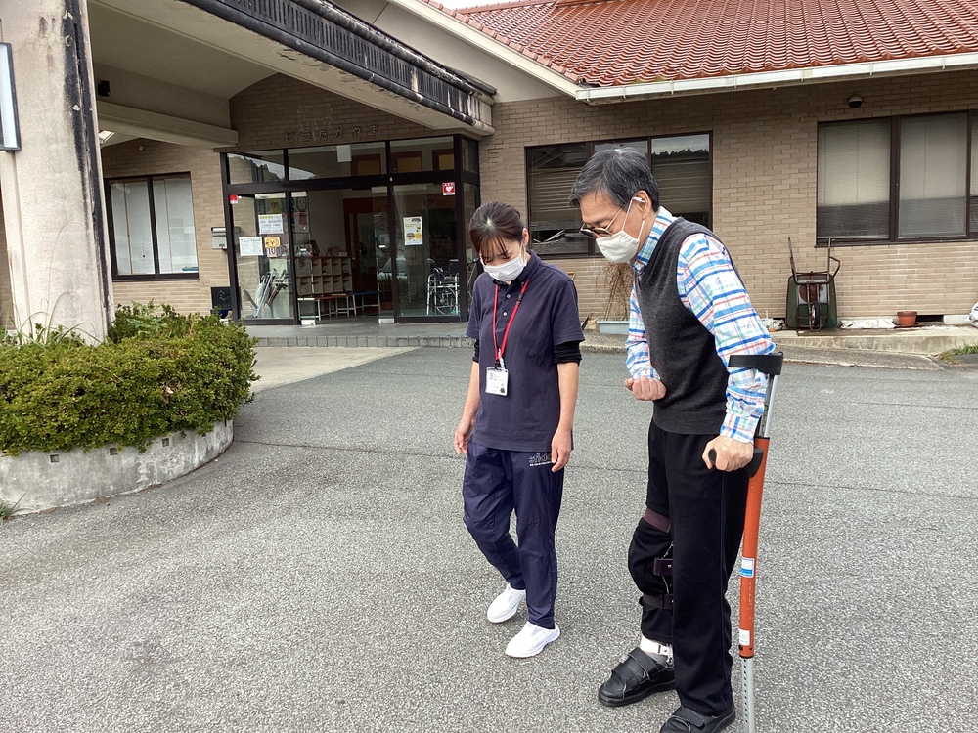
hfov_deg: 58.4
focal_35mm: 31
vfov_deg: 45.4
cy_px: 366
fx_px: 876
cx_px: 489
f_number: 2.4
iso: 25
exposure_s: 1/237
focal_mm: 3.3
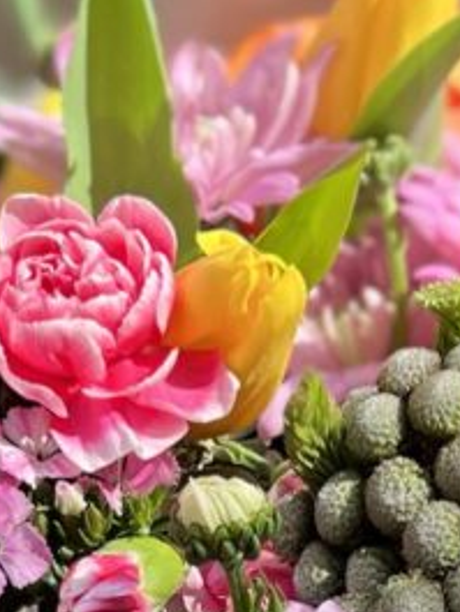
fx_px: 2780
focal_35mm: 157
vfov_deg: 12.1
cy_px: 845
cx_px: 395
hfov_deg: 9.4
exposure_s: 1/859
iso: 50
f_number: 1.5
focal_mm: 5.7
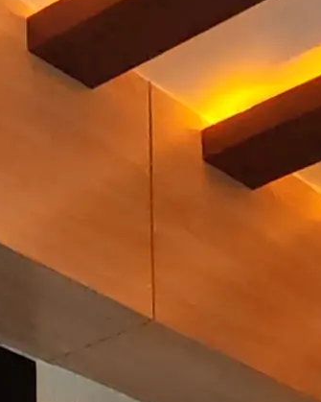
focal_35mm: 149
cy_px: 988
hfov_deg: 10.4
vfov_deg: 10.8
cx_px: 211
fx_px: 1770
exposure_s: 1/100
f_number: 2.2
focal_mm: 1.96
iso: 100
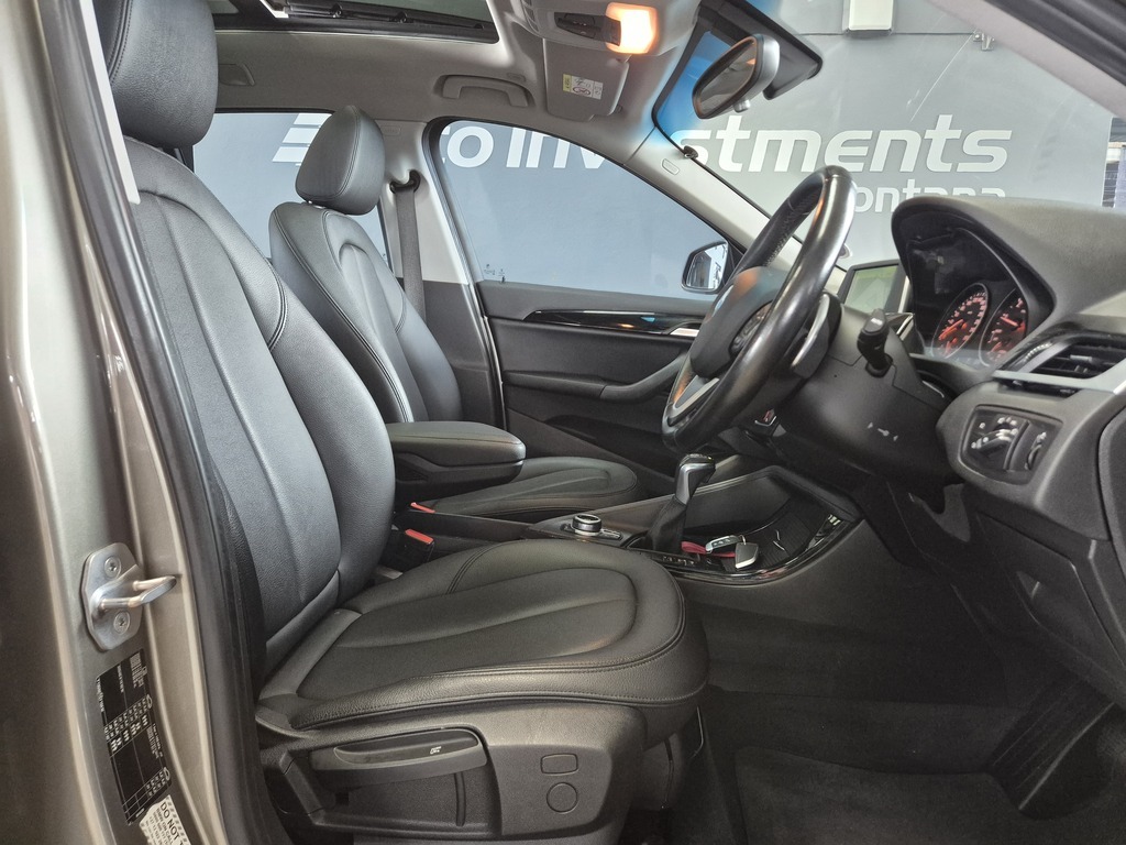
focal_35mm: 23
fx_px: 748
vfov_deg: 58.9
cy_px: 422
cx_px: 563
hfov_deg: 73.9
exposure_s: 1/100
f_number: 1.8
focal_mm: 5.4
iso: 1000
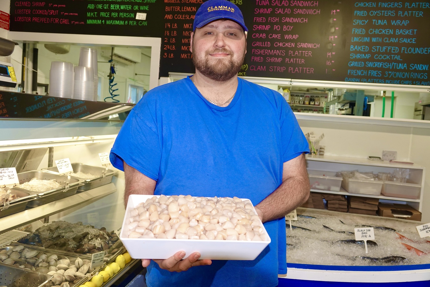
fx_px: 370
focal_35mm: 31
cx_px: 215
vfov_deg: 42.3
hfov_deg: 60.3
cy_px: 144
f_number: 2.8
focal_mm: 11.26
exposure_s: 1/40
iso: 320
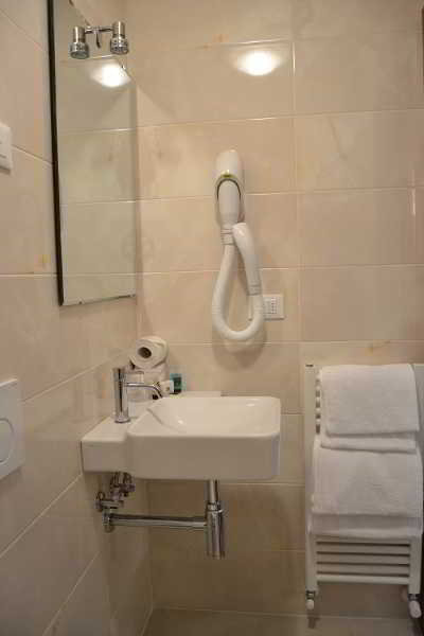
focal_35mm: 27
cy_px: 318
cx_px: 212
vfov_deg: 67.4
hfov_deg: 47.9
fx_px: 477
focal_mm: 18
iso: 1250
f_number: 3.5
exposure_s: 1/60
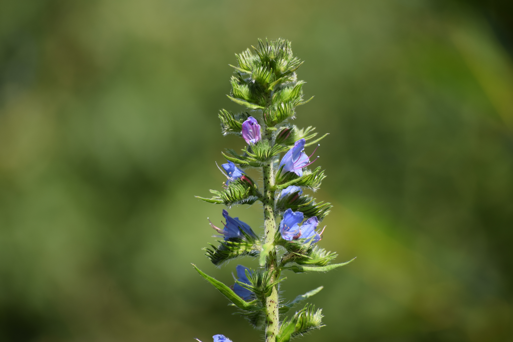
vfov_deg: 5.6
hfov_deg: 8.3
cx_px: 256
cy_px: 171
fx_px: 3526
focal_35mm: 248
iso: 200
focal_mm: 165
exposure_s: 1/500
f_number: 5.6
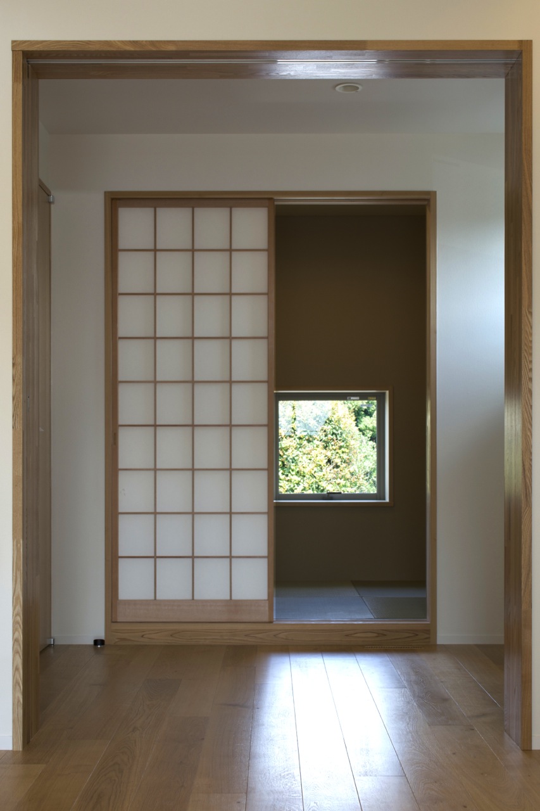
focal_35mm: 45
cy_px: 406
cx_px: 270
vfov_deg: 43.6
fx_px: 1013
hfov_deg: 29.9
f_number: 8
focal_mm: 30
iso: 100
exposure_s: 1/13
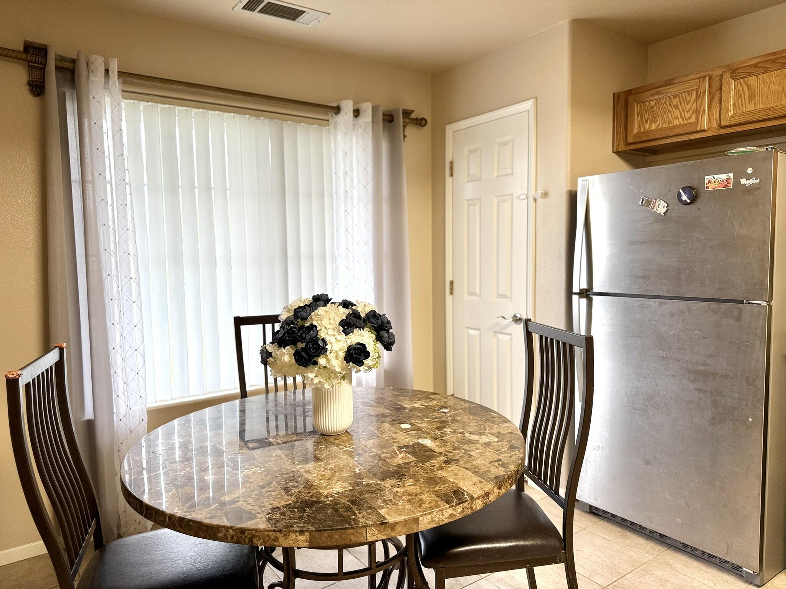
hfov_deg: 71.6
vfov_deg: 56.8
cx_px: 393
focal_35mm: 24
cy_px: 294
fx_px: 545
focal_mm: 6.76
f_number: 1.78
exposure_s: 1/120
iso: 80
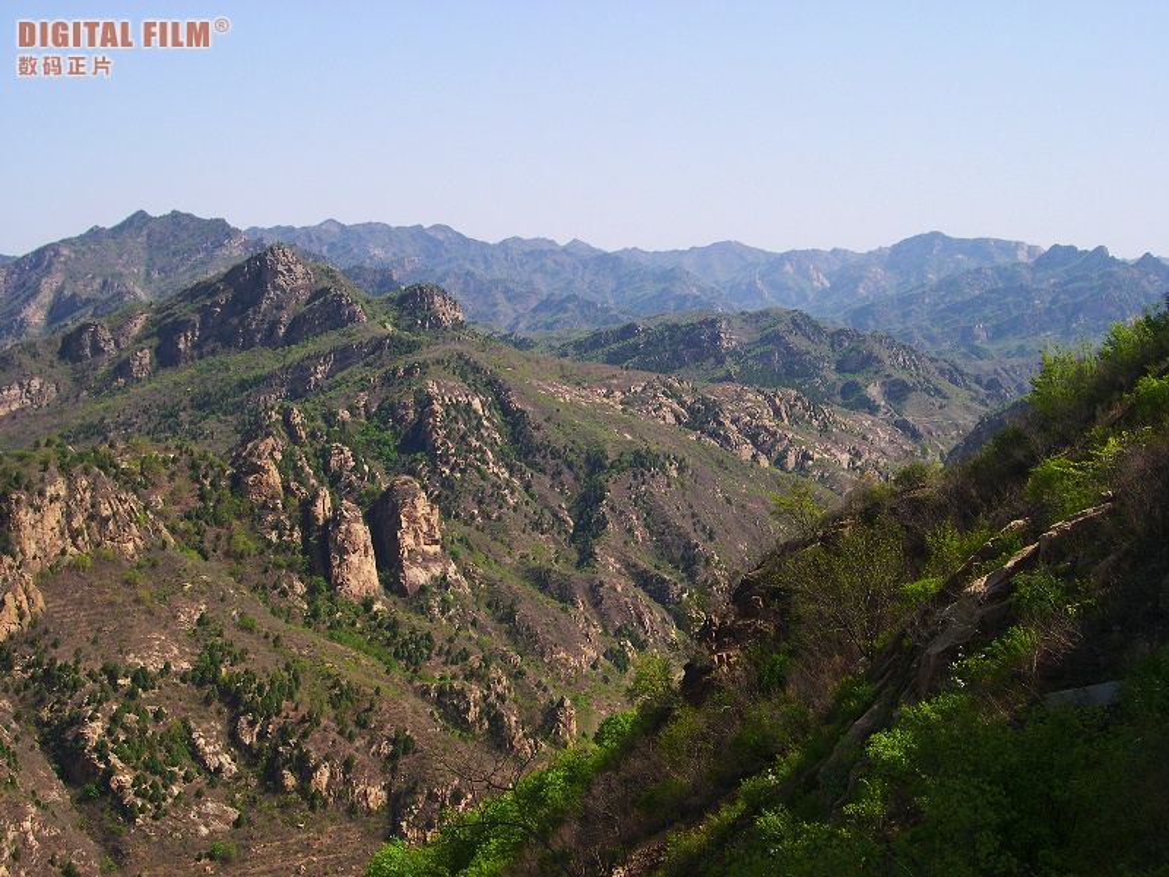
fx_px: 1283
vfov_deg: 37.7
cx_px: 584
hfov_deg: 49.0
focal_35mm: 38
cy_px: 438
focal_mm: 8
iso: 100
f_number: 7.6
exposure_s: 1/132
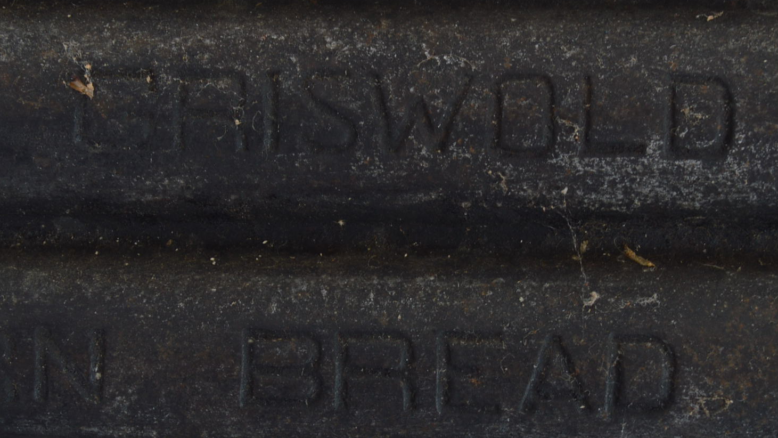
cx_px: 391
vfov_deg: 12.5
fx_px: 2001
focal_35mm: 97
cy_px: 176
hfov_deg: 22.0
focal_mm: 30
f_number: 9
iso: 100
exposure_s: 1/80
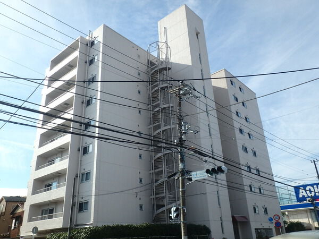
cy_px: 120
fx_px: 267
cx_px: 160
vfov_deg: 48.2
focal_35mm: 29
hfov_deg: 61.7
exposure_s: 1/640
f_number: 4.6
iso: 125
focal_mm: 5.2
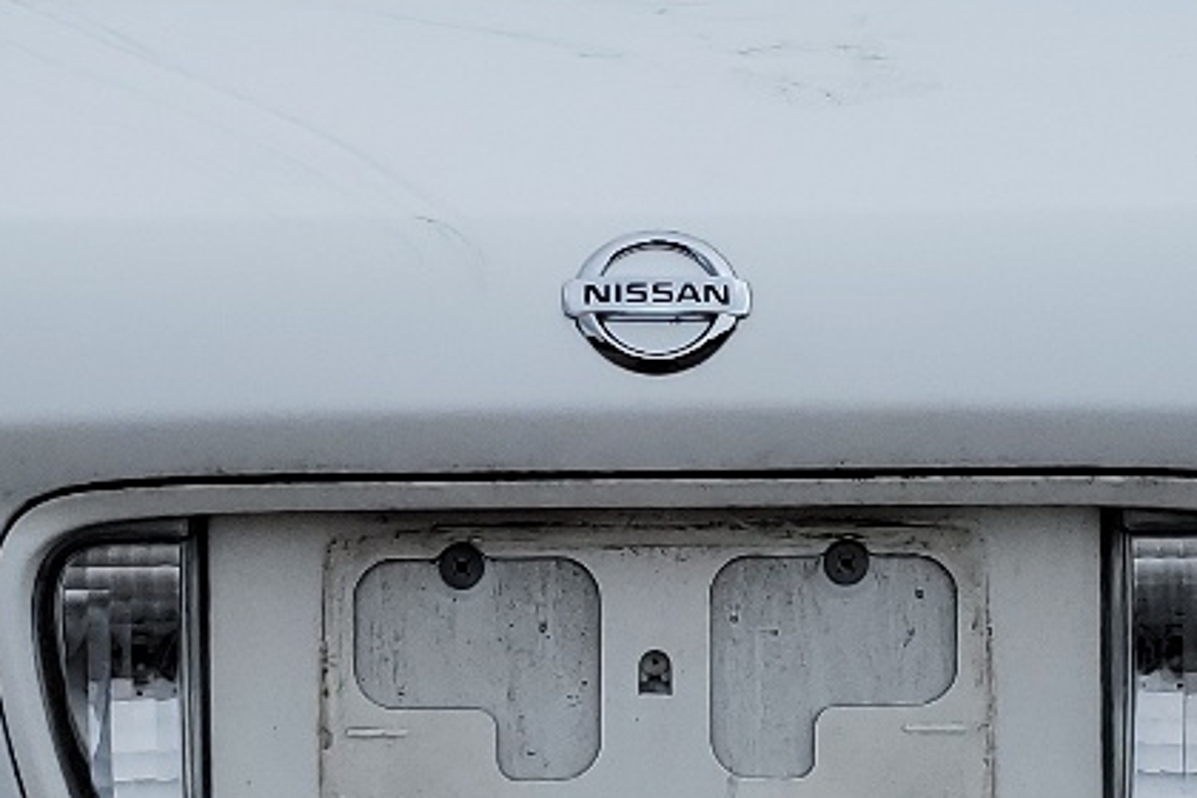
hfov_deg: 19.8
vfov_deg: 13.3
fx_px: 3424
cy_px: 447
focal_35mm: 103
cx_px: 621
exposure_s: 1/2500
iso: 50
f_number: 1.5
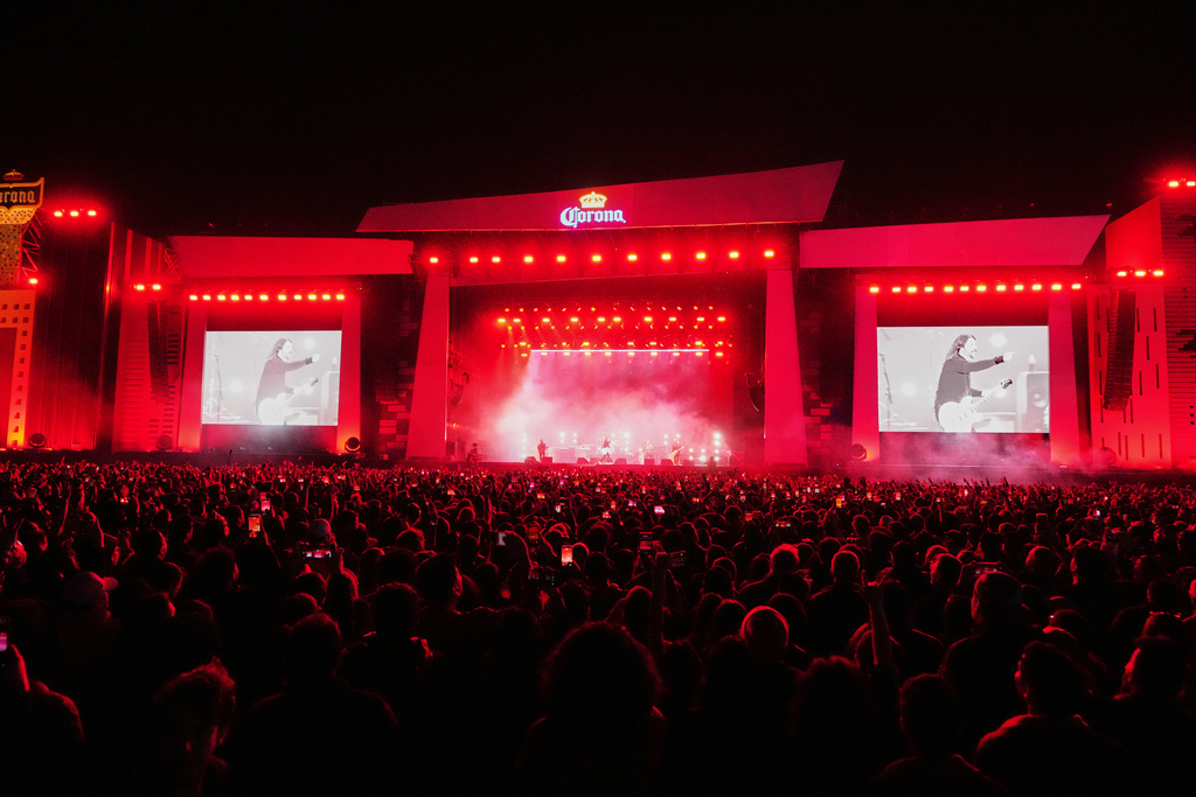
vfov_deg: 55.1
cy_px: 398
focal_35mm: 23
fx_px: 764
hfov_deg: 76.1
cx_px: 598
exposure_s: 1/400
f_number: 3.5
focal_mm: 23
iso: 6400
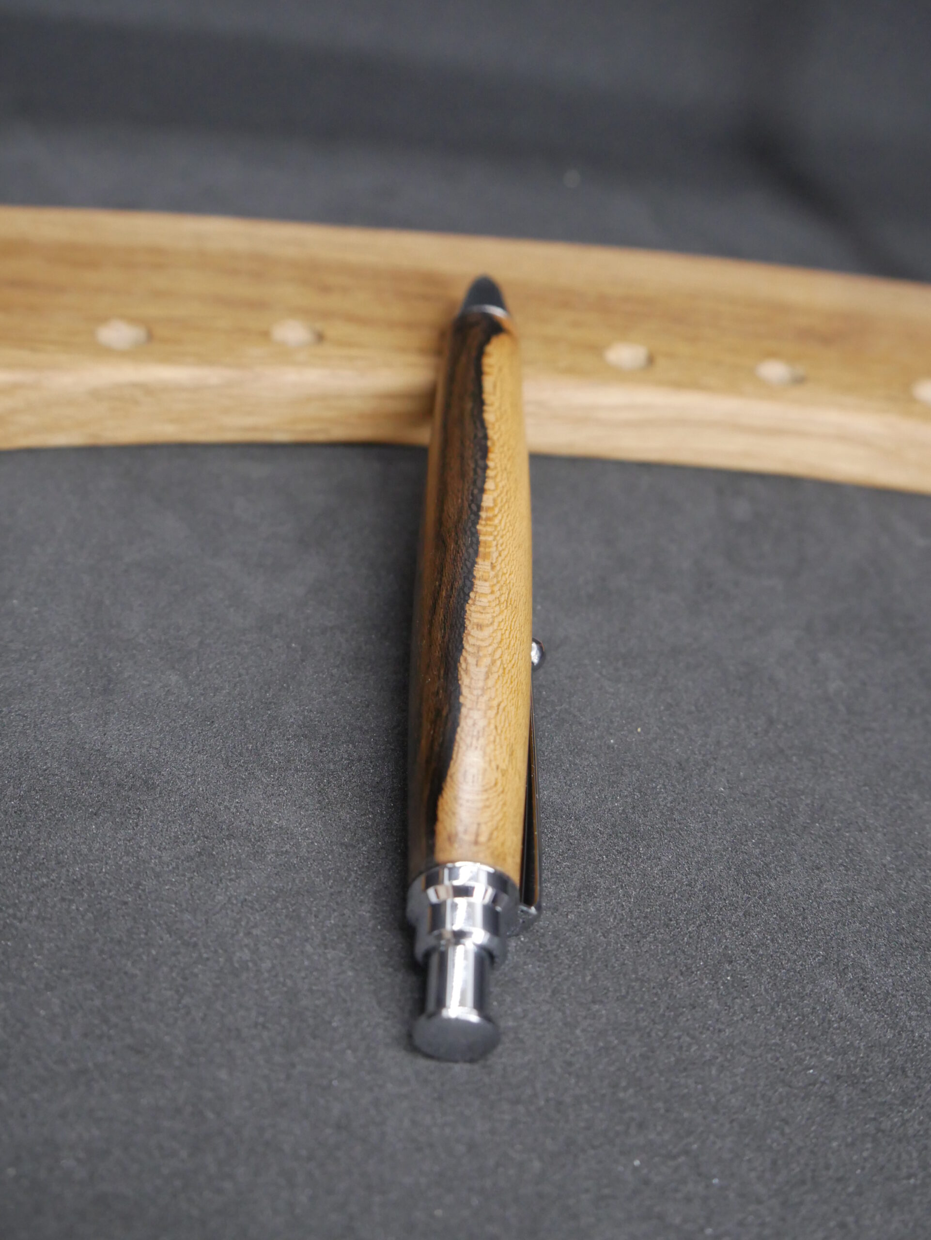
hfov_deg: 36.0
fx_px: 1433
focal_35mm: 40
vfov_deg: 46.8
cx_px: 466
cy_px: 620
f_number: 5.6
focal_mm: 20
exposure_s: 1/60
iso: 1600
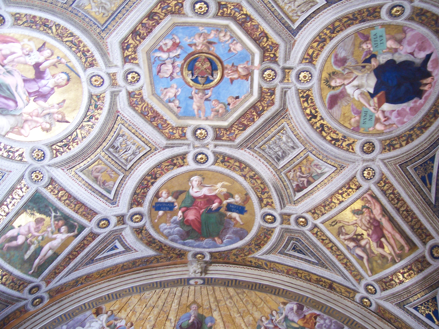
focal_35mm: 36
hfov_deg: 51.4
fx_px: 457
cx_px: 220
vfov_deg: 39.7
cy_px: 164
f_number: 3
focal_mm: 6
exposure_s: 1/8
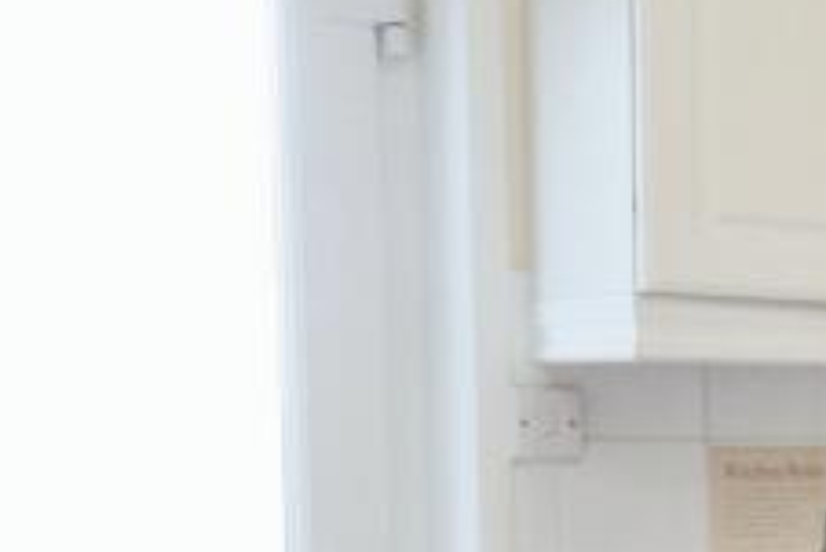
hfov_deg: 25.8
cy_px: 642
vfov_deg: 19.1
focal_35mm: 68
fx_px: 1561
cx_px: 1042
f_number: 9
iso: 1000
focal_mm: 10
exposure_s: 1/40
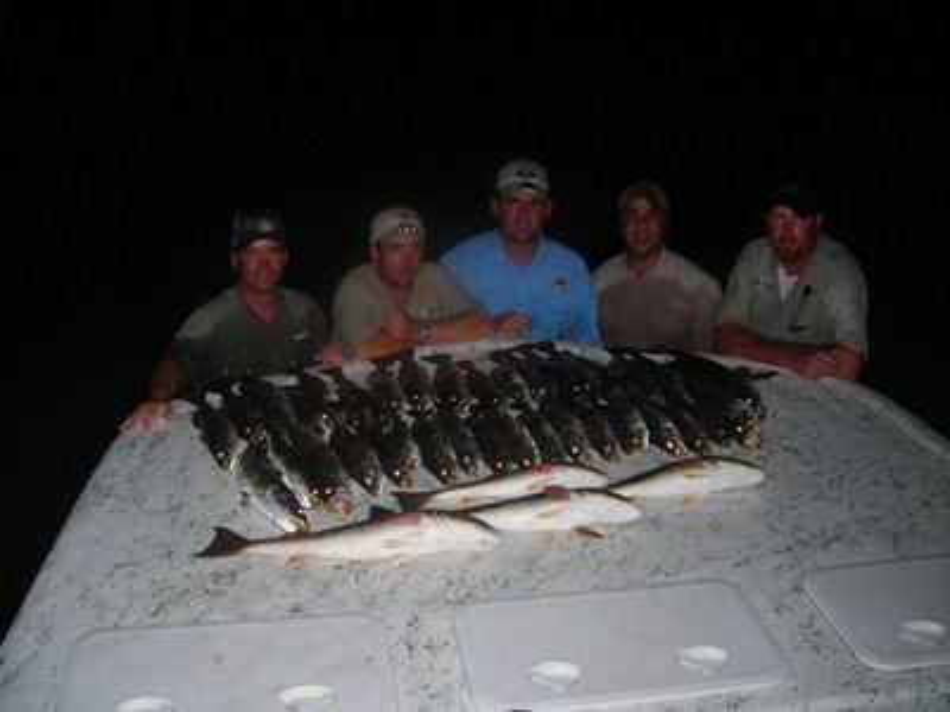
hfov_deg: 49.0
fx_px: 1043
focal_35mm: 38
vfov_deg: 37.7
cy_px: 356
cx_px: 475
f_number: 3.2
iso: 166
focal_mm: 6.3
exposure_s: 1/60.1
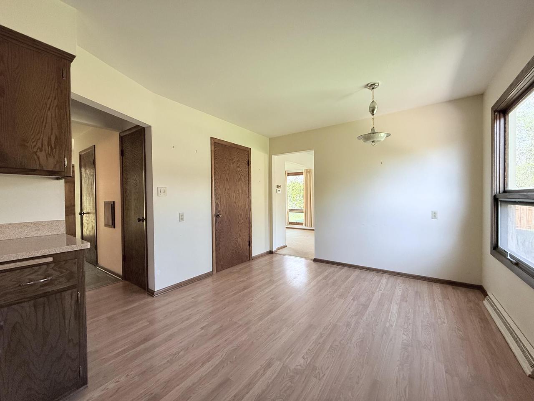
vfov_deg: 85.7
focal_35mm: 14
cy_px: 200
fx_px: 216
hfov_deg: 102.1
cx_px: 267
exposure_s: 1/99
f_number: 2.2
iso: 200
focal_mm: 2.22
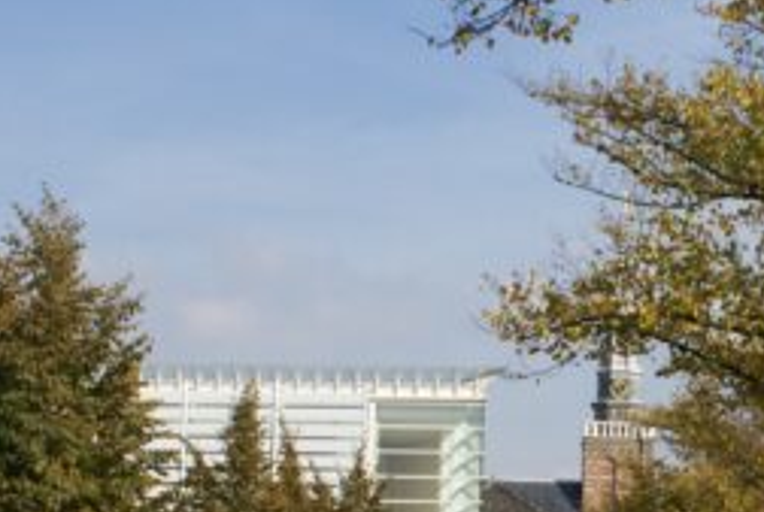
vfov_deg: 12.7
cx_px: 709
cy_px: 503
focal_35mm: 107
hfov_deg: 18.7
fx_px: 2275
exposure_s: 1/125
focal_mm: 30
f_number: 11
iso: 100
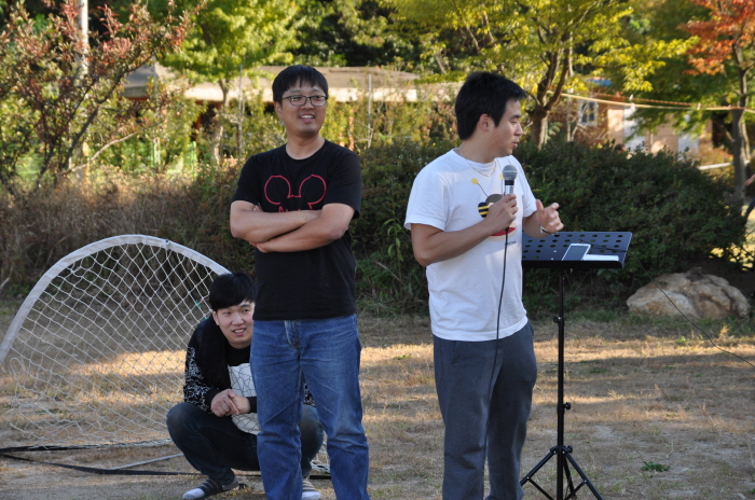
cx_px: 378
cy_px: 250
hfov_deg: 19.5
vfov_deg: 13.0
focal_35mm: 105
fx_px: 2198
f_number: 5.6
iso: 200
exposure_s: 1/200
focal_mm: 70
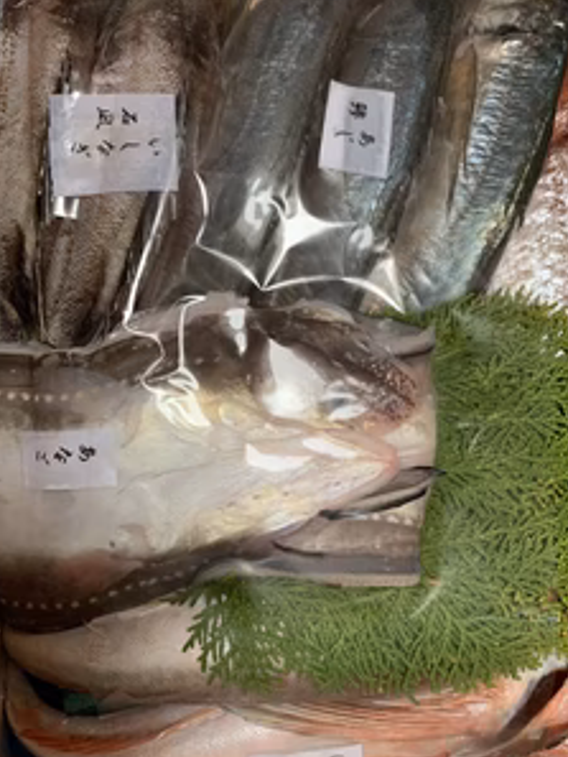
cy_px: 403
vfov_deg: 52.6
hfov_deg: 40.6
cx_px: 339
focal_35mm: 35
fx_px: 765
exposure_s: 1/60
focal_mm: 4.25
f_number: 1.8
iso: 100
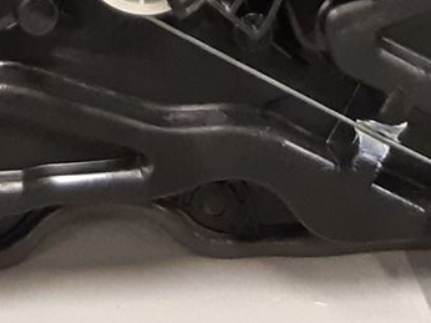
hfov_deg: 12.7
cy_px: -423
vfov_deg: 8.8
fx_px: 1916
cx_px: 35
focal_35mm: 154
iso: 250
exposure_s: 1/50
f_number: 1.7
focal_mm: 3.93
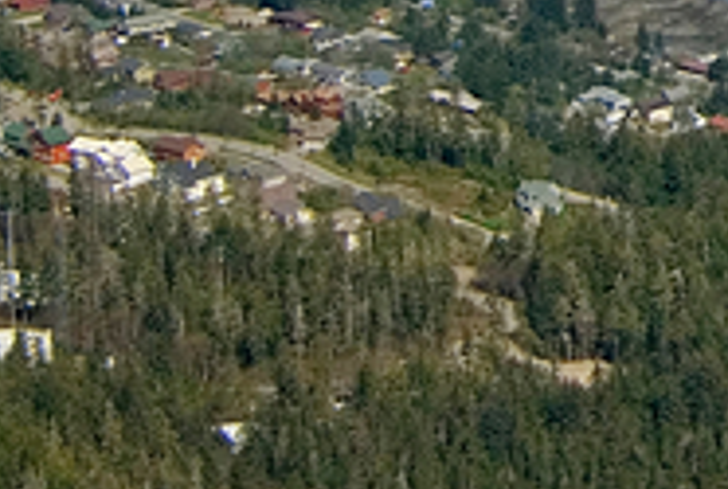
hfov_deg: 7.7
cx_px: 1689
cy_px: -778
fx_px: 5027
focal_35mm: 248
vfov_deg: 5.4
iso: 200
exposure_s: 1/250
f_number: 6.7
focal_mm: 28
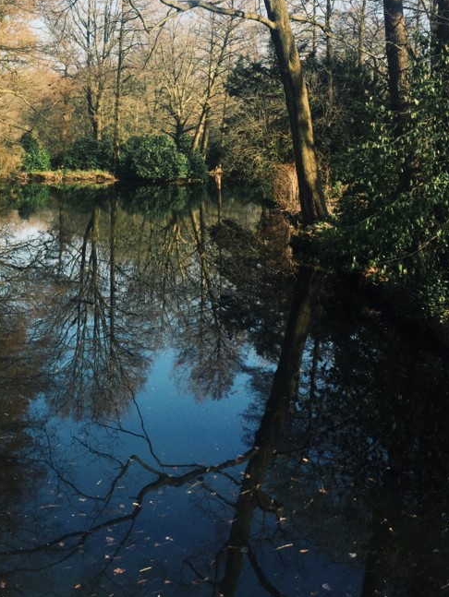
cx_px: 151
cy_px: 171
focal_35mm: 43
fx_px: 743
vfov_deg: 42.8
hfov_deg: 33.3
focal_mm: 4.15
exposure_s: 1/842
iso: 32
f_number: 2.2
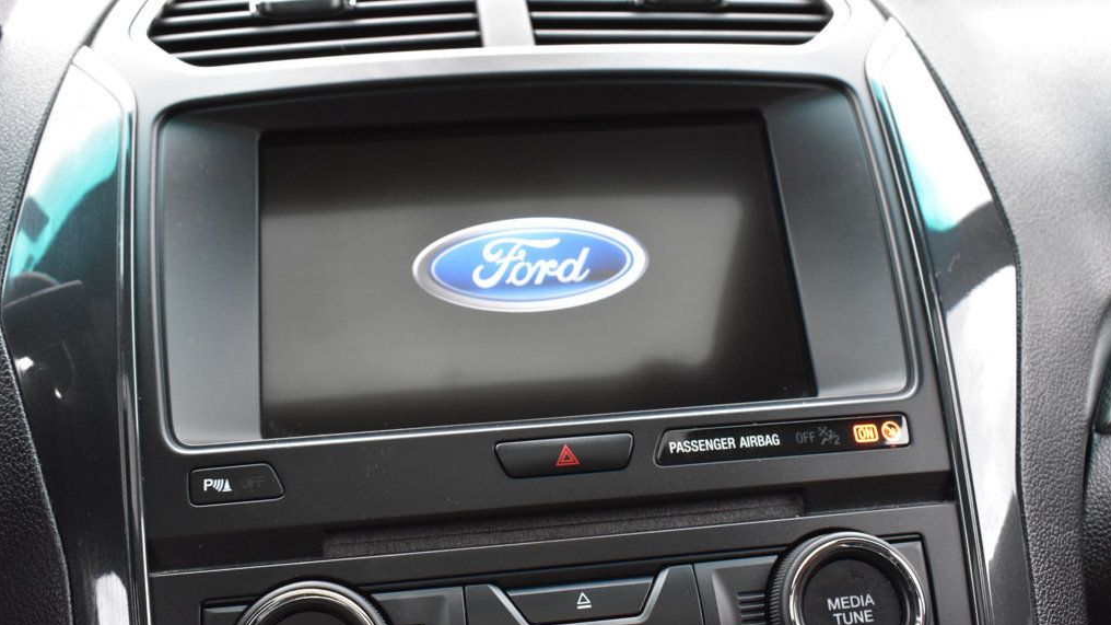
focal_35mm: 38
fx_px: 1119
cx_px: 558
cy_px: 303
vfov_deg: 31.2
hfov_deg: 52.8
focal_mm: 24
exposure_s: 1/100
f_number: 9
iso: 2500
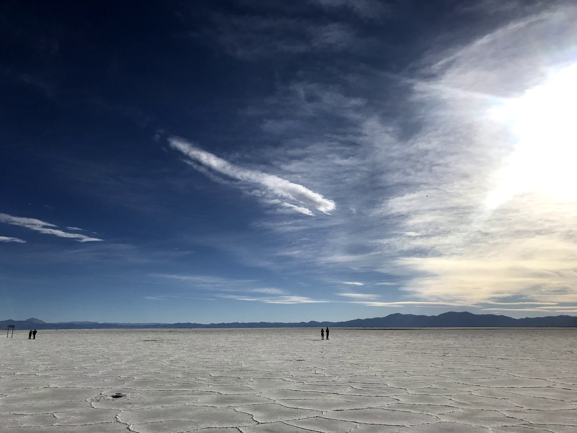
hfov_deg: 63.4
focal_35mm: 28
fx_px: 467
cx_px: 288
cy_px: 216
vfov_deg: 49.7
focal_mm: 3.99
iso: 25
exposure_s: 1/12048
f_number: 1.8
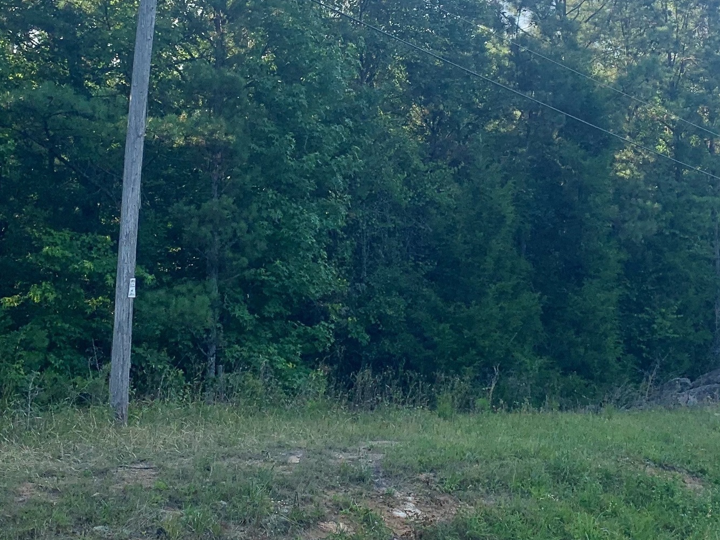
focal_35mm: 60
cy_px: 113
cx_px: 424
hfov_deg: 32.1
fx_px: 1248
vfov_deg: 24.1
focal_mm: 4.25
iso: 25
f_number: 1.8
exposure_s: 1/1235
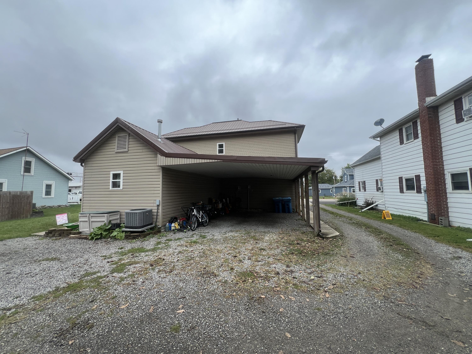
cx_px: 236
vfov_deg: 89.9
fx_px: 177
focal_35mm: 13
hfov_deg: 106.2
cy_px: 177
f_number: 1.8
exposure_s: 1/322
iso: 32
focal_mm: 1.57
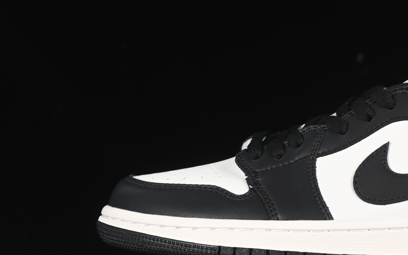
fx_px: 1646
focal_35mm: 148
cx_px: 359
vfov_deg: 8.9
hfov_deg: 14.0
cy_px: 104
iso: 160
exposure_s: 1/60
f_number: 6.3
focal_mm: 50
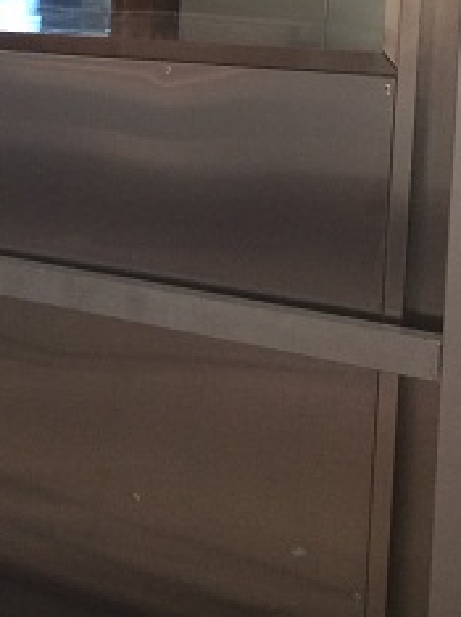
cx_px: 292
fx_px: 1441
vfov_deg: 23.2
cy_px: 4
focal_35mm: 81
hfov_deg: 18.1
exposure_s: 1/30
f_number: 2.2
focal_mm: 4.15
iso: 125
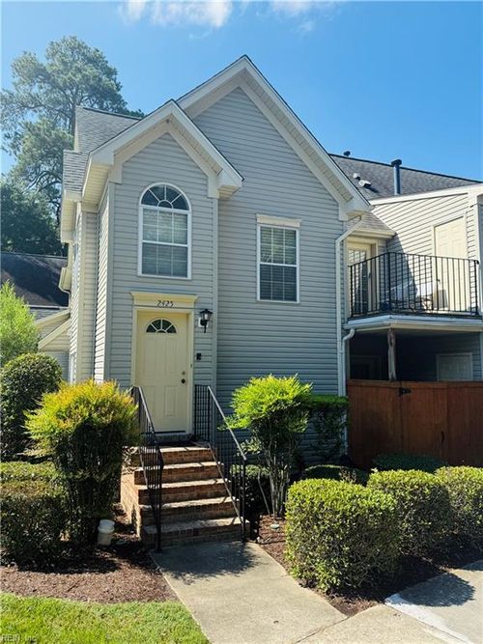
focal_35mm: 24
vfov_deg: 71.6
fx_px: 447
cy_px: 322
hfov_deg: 56.8
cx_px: 242
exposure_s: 1/2611
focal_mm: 6.76
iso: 80
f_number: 1.78
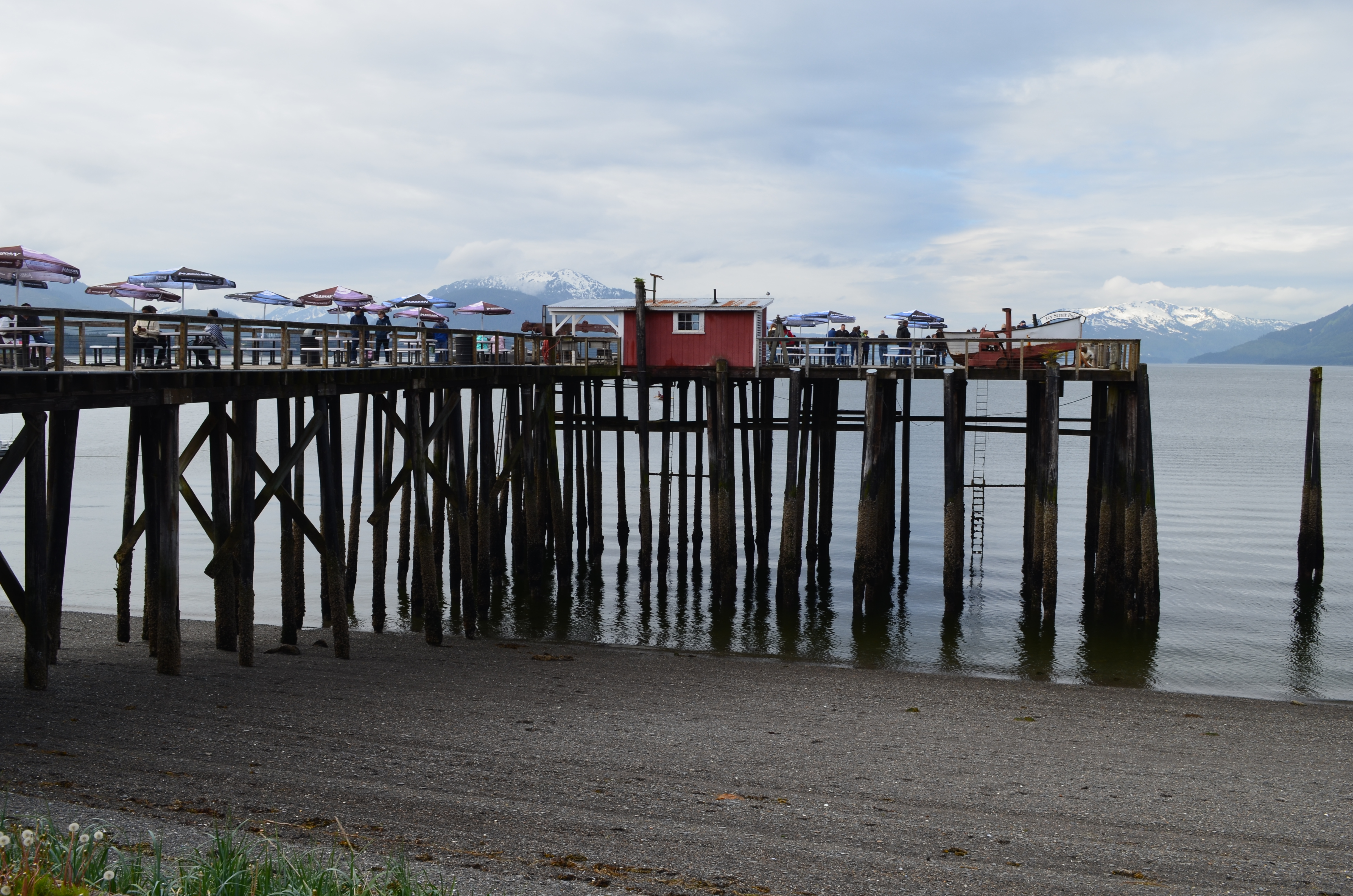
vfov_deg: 39.8
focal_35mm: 33
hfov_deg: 57.3
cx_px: 676
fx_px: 1238
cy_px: 448
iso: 125
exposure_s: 1/125
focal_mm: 22
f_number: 11
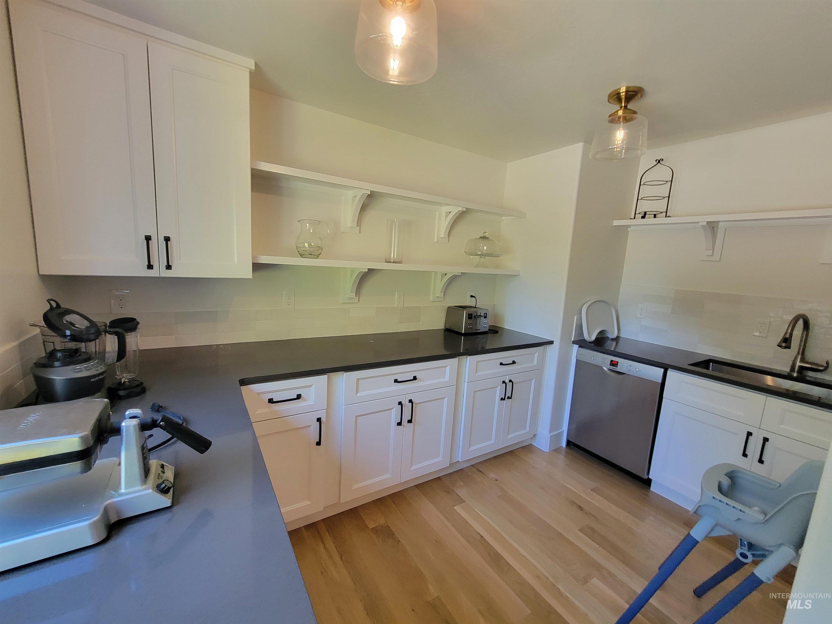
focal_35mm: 13
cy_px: 312
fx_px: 312
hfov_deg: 106.2
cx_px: 416
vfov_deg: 89.9
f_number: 2.2
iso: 250
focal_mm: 2.2
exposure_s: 1/60
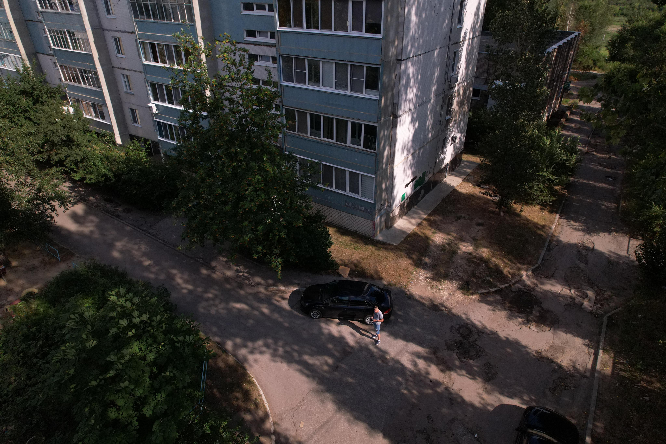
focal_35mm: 22
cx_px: 333
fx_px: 407
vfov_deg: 57.2
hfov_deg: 78.6
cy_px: 222
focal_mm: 8.38
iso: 400
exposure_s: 1/200
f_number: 2.8
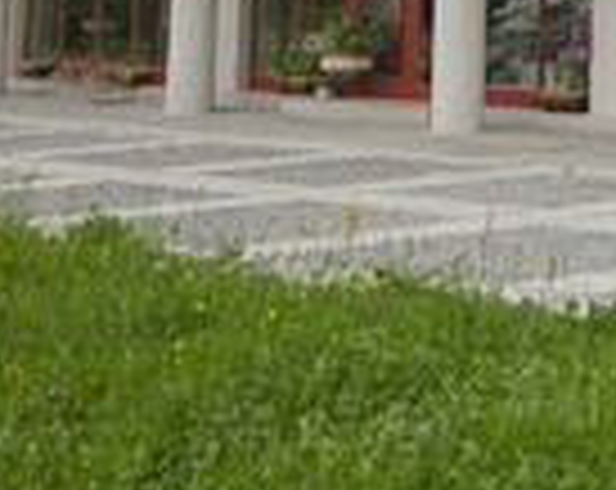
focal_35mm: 105
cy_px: -160
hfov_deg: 16.7
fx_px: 1910
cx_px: 915
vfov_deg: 14.0
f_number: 5
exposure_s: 1/100
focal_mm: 16
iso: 100
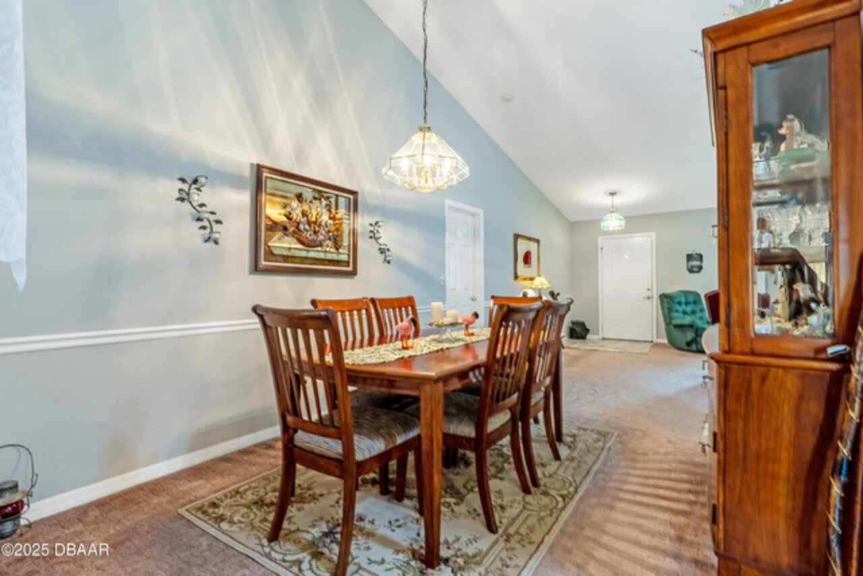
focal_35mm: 16
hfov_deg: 95.0
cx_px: 432
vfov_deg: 72.1
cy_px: 288
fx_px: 396
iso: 200
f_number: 9
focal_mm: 11
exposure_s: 1/30
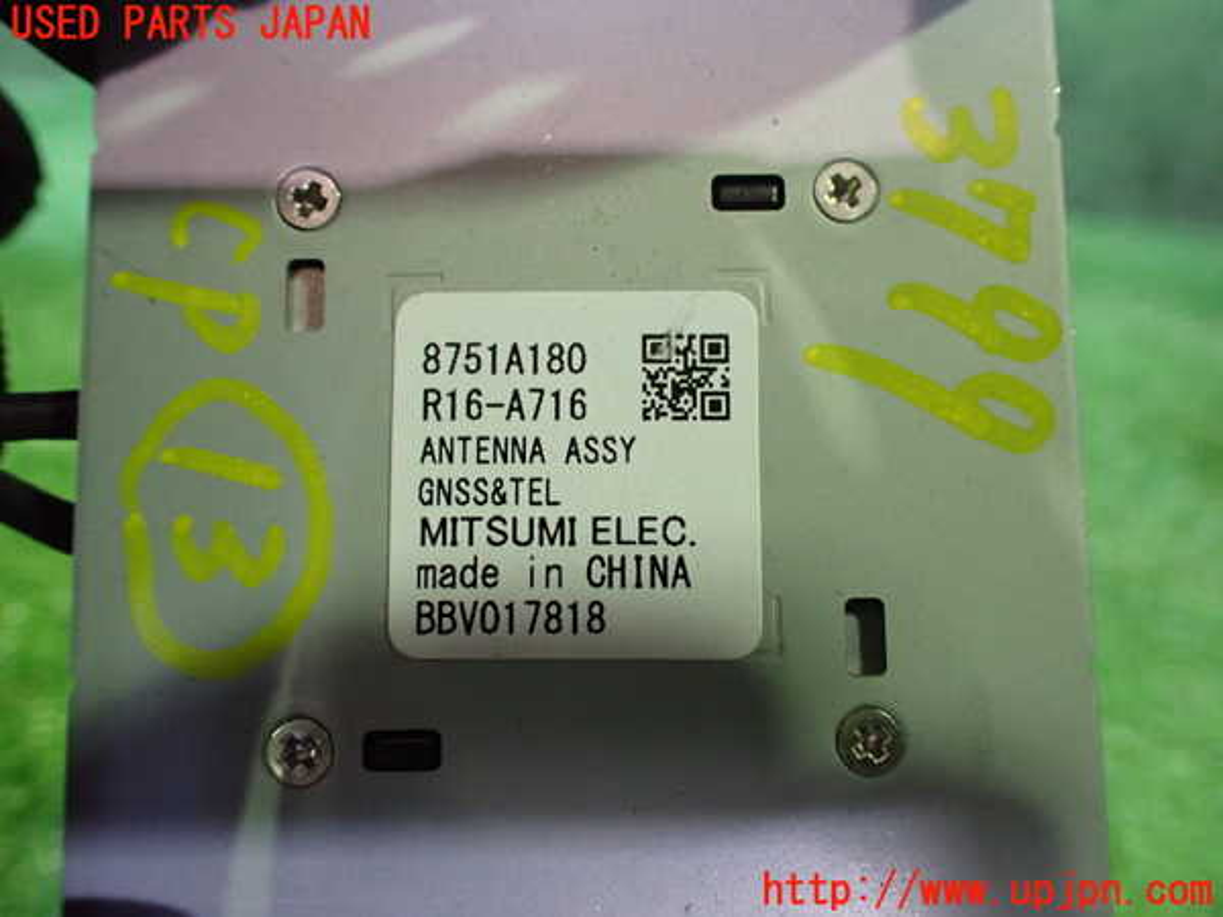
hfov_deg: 60.0
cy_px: 458
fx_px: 1060
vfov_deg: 46.8
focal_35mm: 30
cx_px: 612
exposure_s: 1/30
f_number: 2.3
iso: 1000
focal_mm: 5.4
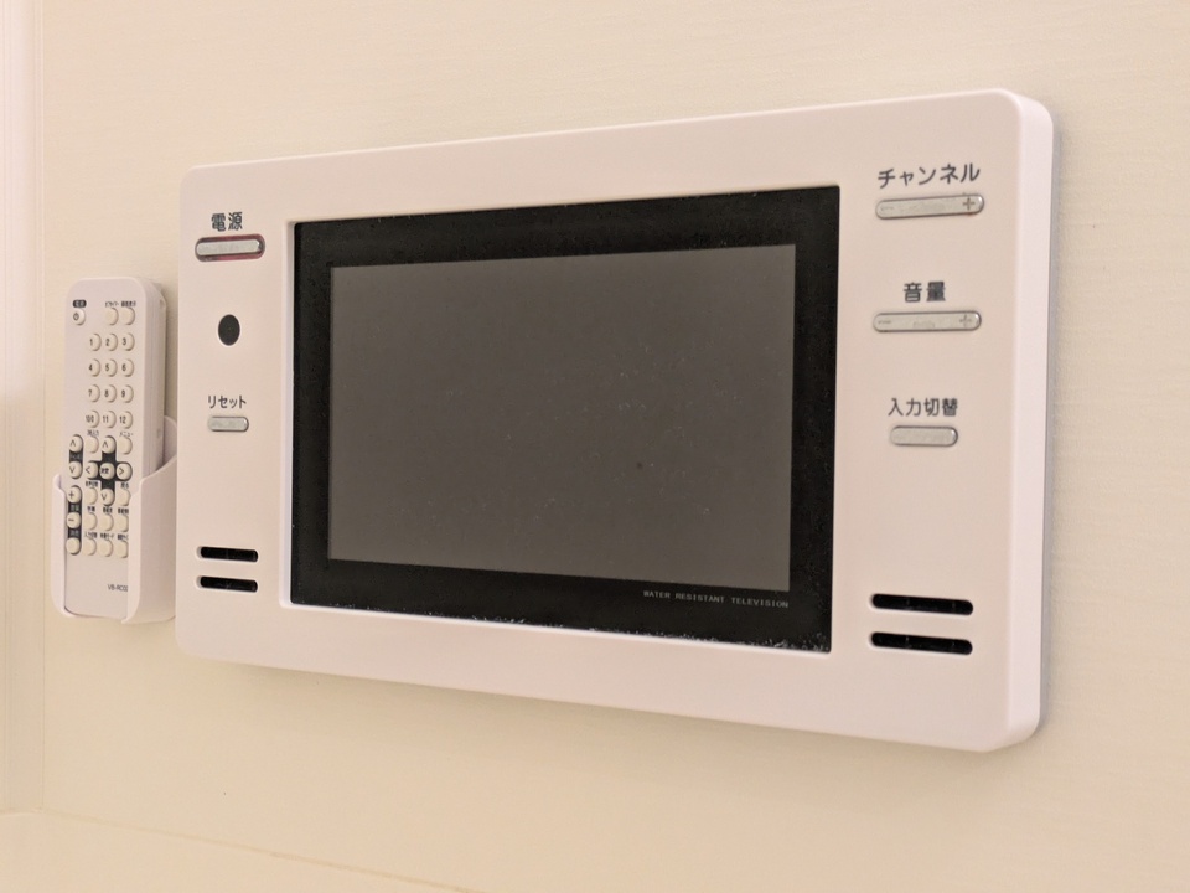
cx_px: 595
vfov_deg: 28.6
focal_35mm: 51
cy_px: 446
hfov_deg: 37.5
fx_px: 1753
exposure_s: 1/24
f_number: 1.89
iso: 195
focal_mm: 5.43
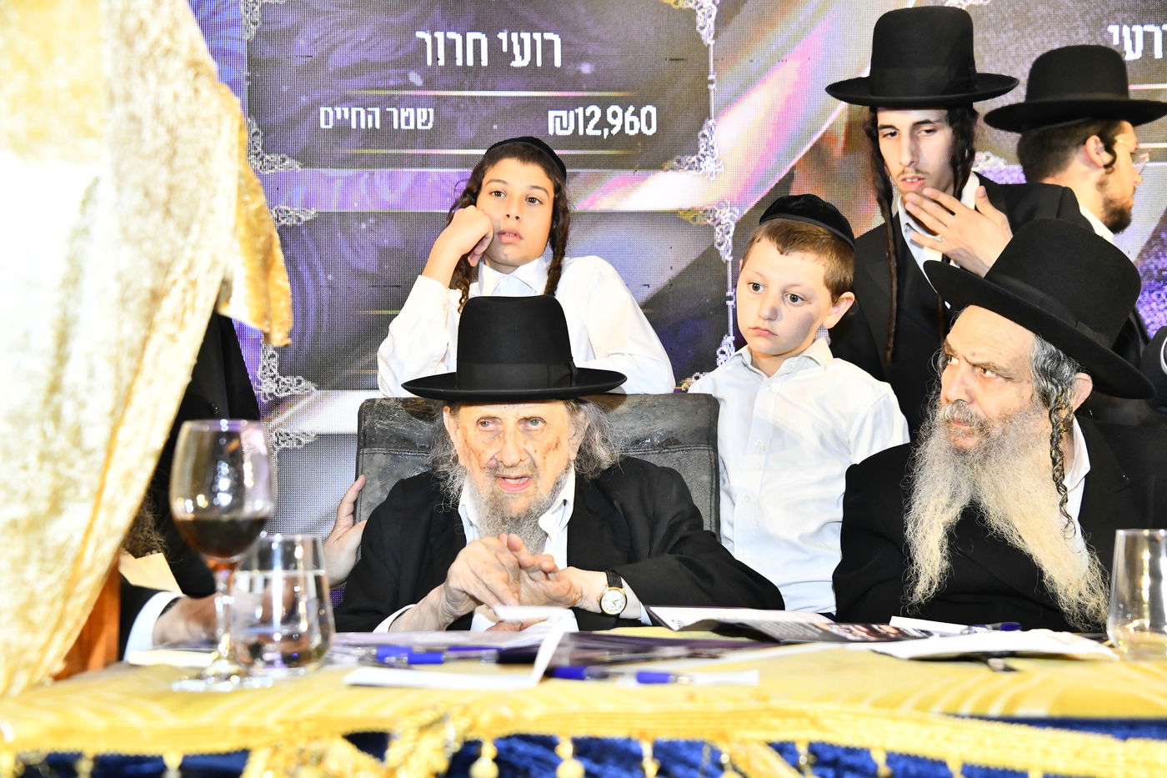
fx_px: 1685
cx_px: 584
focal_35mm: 52
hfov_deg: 38.2
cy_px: 389
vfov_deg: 26.0
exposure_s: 1/125
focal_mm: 52
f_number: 5.6
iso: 3200
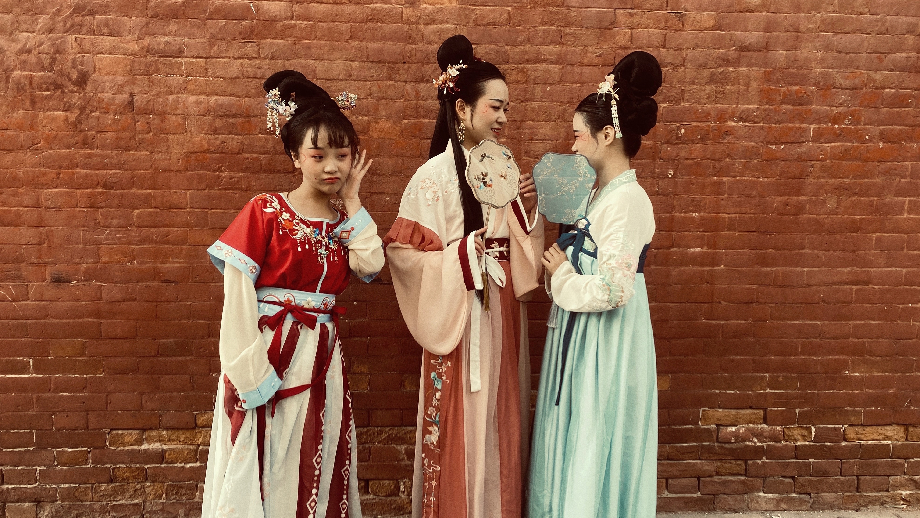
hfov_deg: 66.1
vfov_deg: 40.2
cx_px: 455
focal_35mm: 29
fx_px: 707
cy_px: 263
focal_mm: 4.25
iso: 32
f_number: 1.8
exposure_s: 1/152
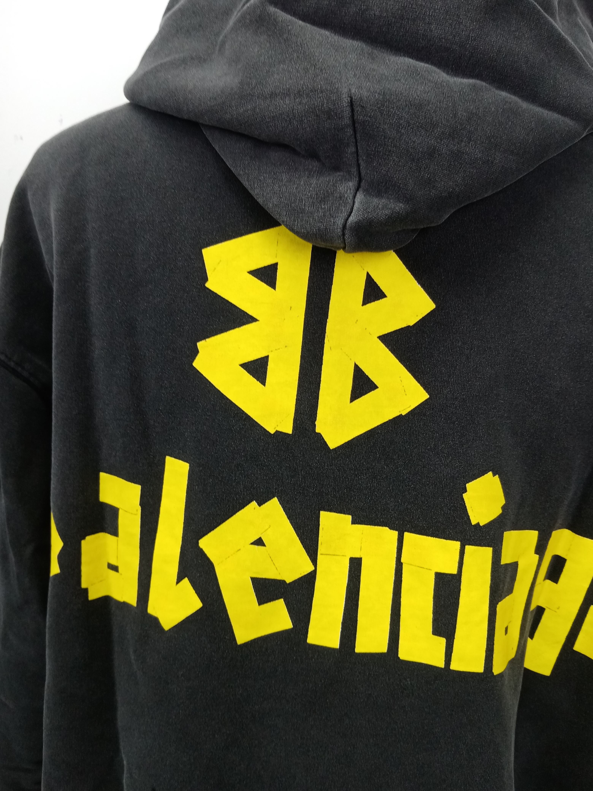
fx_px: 594
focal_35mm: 26
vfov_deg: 67.3
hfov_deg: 53.1
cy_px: 396
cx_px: 296
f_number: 1.8
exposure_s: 1/40
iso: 115
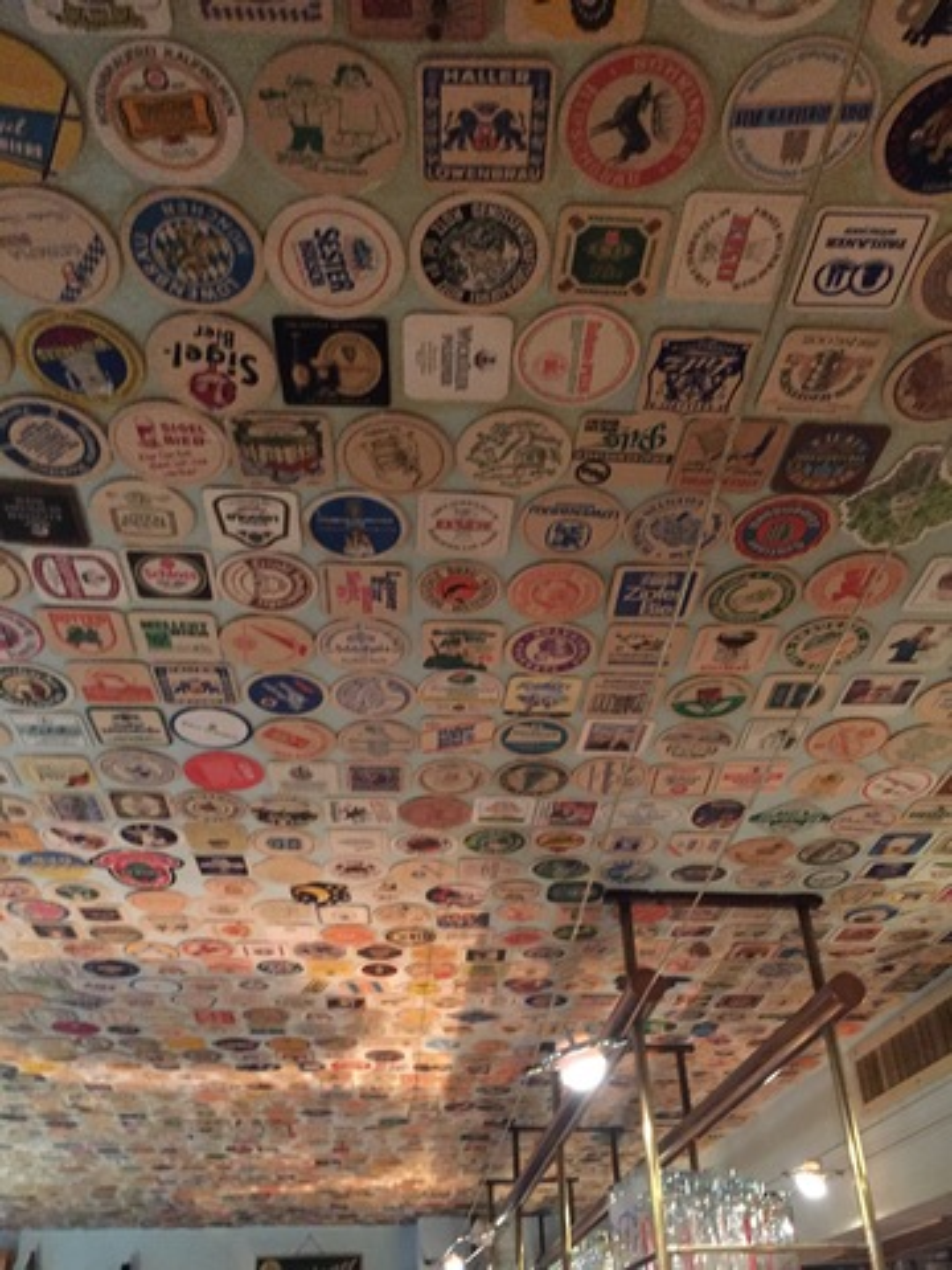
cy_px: 635
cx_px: 476
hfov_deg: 48.2
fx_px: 1063
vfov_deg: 61.7
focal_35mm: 29
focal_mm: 4.15
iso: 500
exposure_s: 1/15
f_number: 2.2
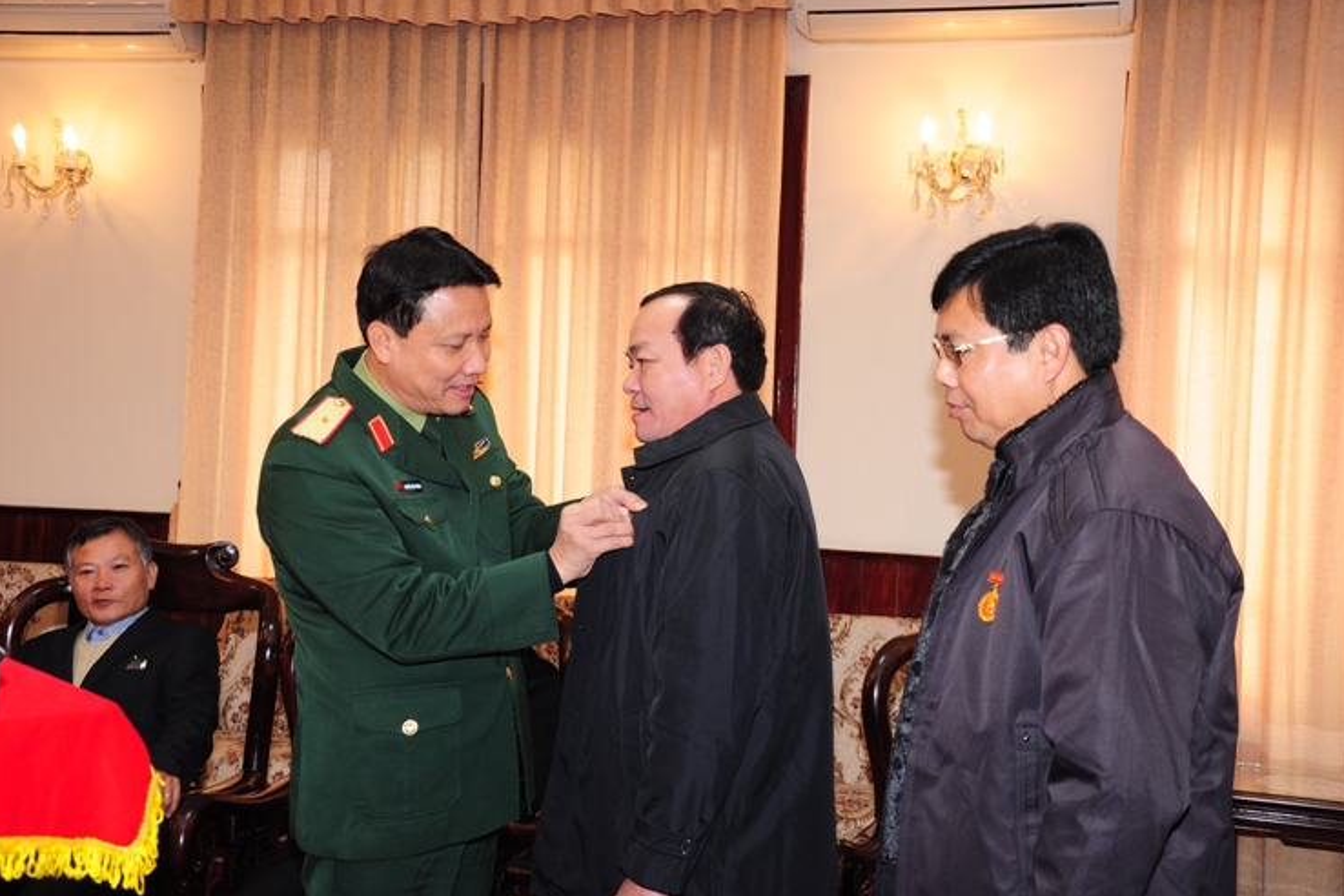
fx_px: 1941
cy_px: 450
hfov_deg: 38.2
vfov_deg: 26.0
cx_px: 667
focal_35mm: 52
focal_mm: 34
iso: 640
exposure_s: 1/60
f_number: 5.6
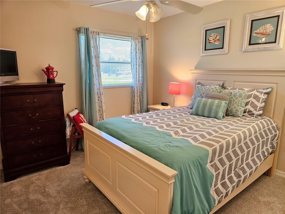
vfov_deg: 58.9
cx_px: 142
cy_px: 107
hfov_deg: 73.9
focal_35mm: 23
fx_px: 189
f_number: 1.8
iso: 320
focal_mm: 5.4
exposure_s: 1/120
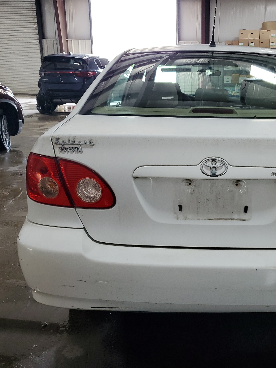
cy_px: 184
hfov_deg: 39.5
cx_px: 209
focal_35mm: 35
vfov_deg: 52.6
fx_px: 372
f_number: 1.5
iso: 73
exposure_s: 1/120
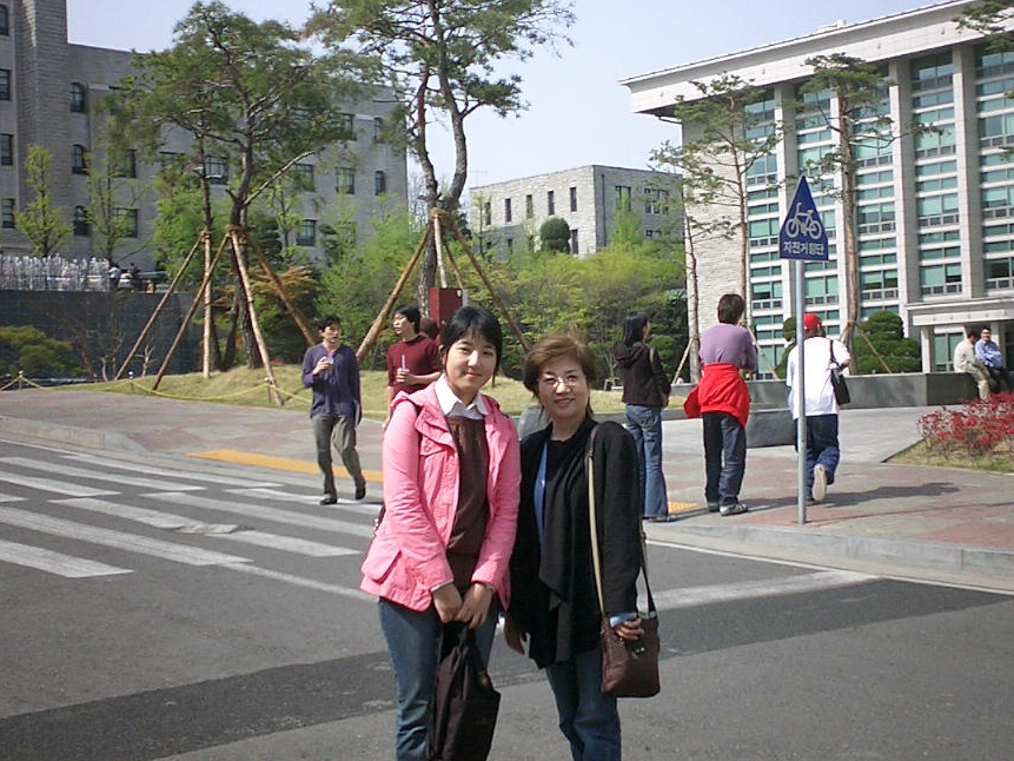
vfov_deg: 26.6
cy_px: 403
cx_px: 549
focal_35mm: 55
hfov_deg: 34.9
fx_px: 1611
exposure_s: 1/800
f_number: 3.5
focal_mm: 5.6
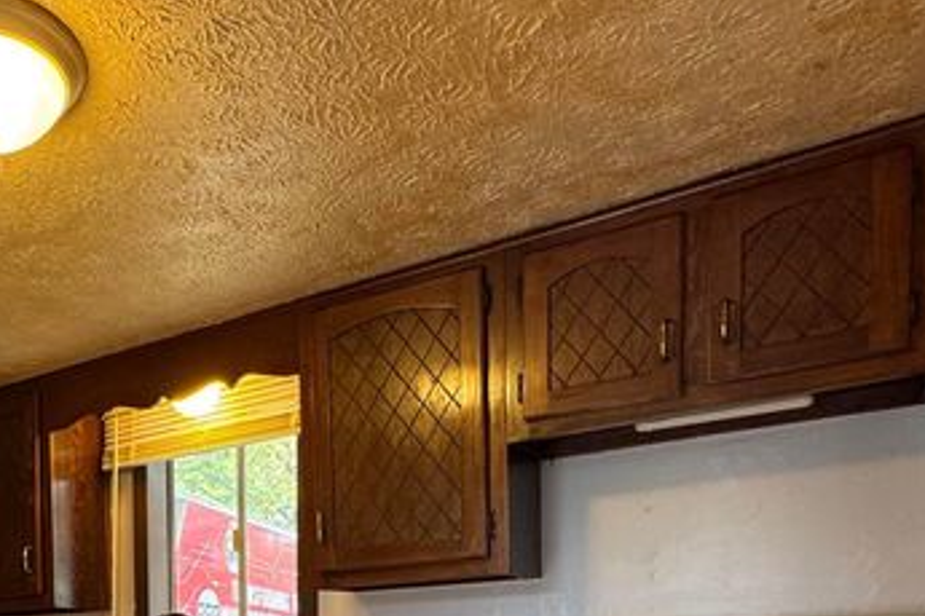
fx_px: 925
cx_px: 146
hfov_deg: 49.1
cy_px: 702
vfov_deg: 31.9
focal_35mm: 36
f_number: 2.2
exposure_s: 1/60
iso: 250
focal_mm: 2.22
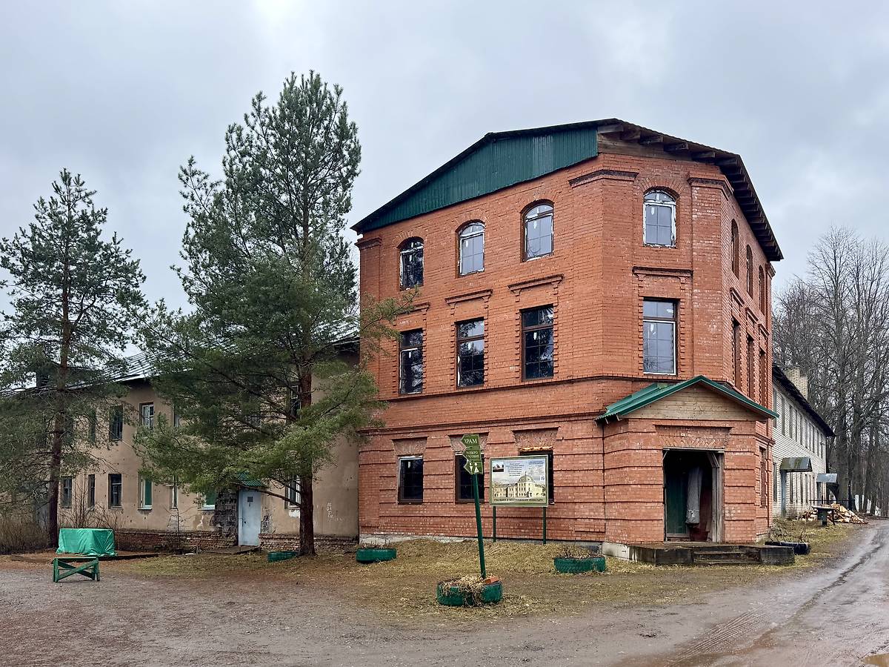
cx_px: 444
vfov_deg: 56.8
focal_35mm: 24
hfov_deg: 71.6
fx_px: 616
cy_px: 334
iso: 80
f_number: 1.78
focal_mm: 6.76
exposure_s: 1/1560
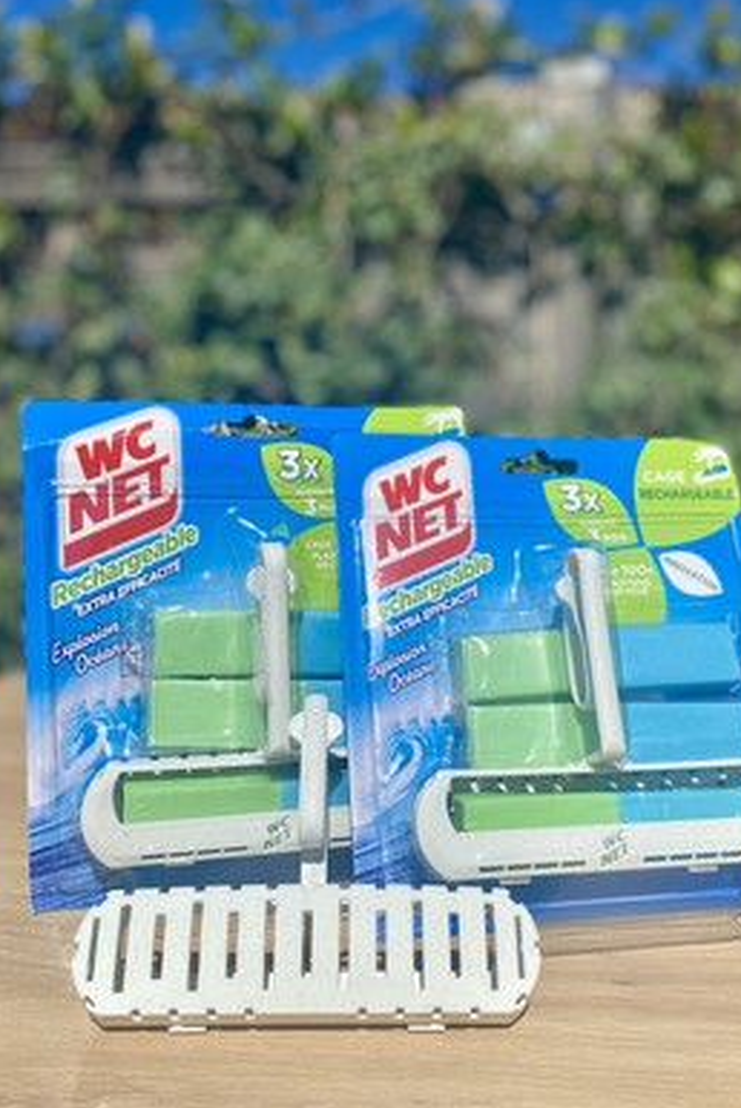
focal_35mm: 28
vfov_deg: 65.4
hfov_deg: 46.5
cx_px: 379
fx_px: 863
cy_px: 543
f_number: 1.8
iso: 32
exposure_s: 1/8850
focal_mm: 4.25
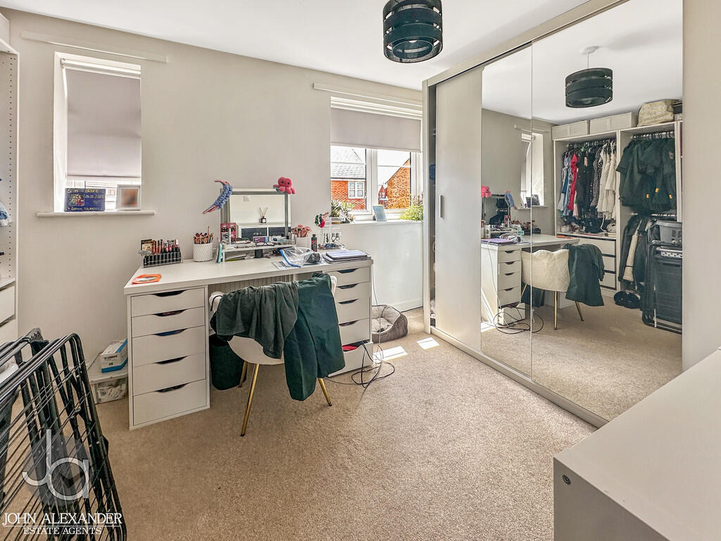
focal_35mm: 14
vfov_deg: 85.7
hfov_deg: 102.1
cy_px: 270
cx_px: 360
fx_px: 292
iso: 50
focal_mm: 2.22
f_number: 2.2
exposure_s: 1/100
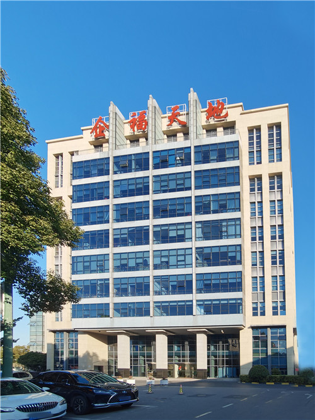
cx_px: 158
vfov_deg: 94.5
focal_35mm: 16
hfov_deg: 78.1
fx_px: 194
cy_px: 210
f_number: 2.2
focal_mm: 2.26
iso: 50
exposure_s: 1/644
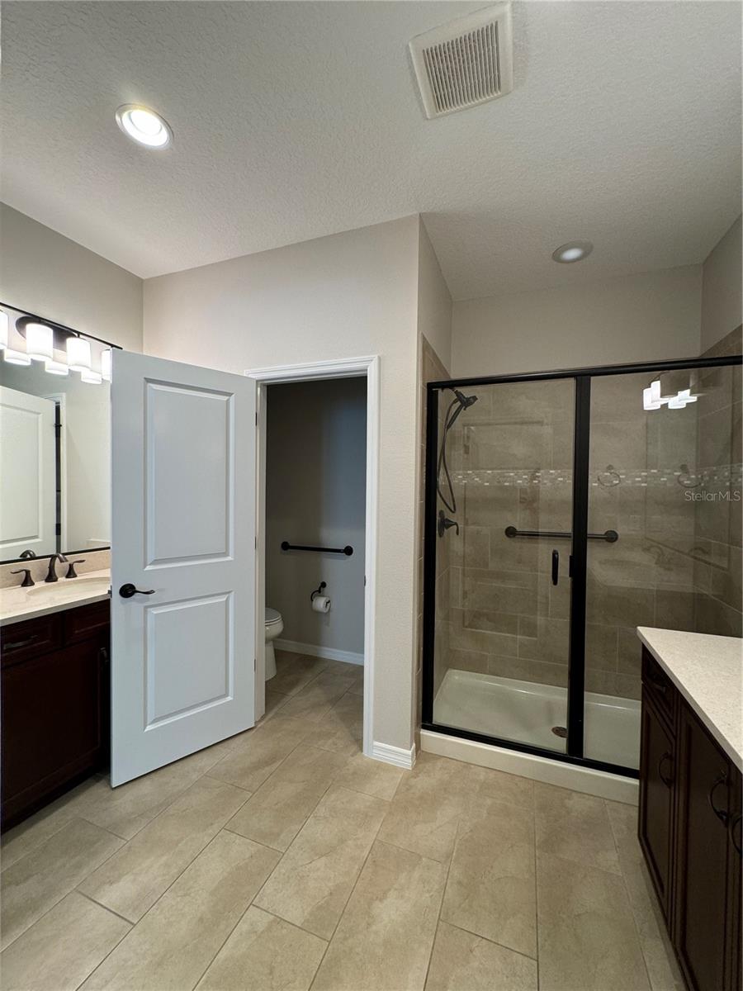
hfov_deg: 85.7
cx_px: 372
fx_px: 401
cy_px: 496
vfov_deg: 102.1
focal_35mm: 14
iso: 160
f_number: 2.2
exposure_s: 1/60
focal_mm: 2.22
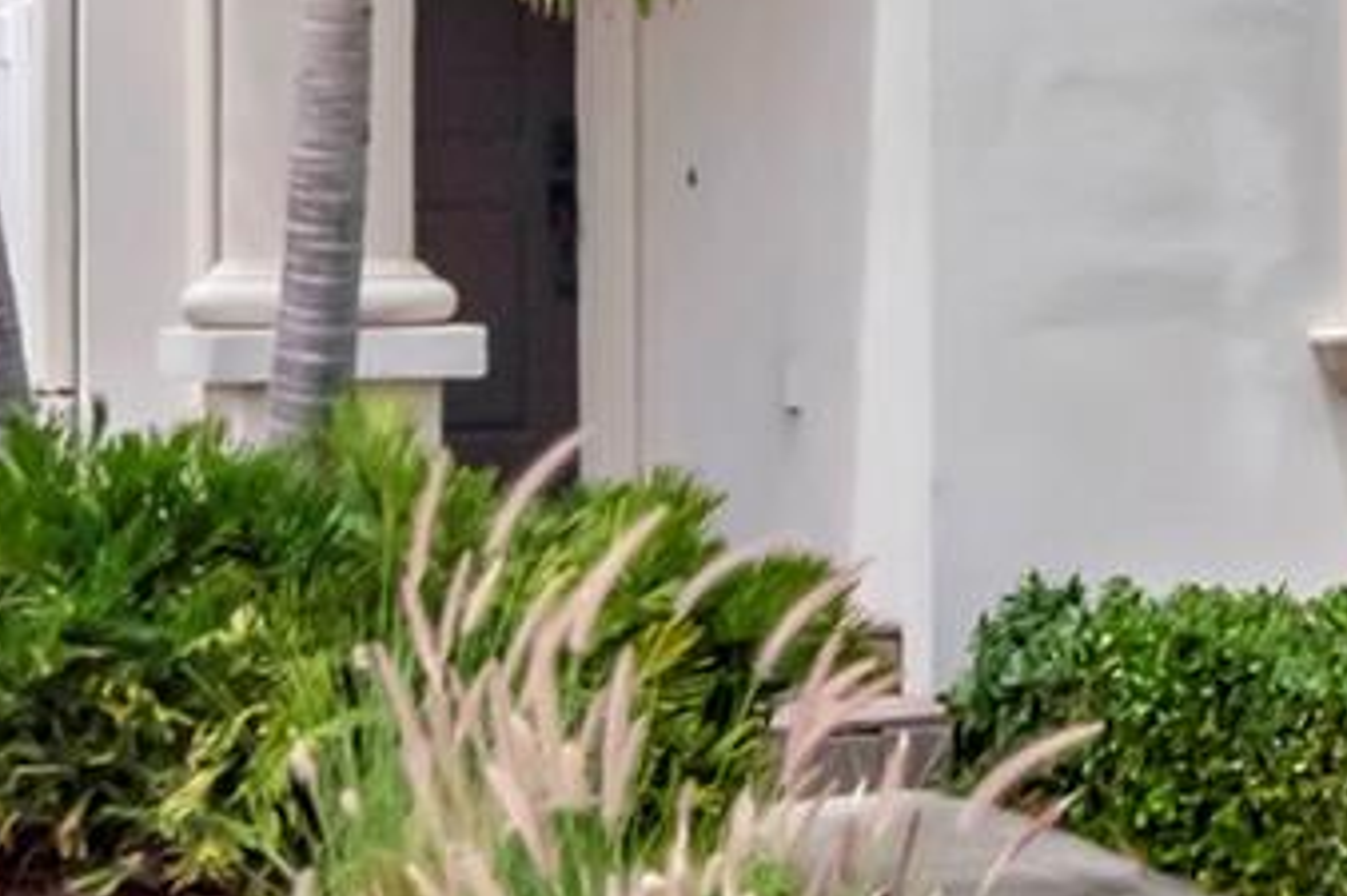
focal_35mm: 92
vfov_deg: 14.4
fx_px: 3454
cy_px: -151
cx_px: 1530
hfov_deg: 20.9
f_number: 8
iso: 1250
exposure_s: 1/3200
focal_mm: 13
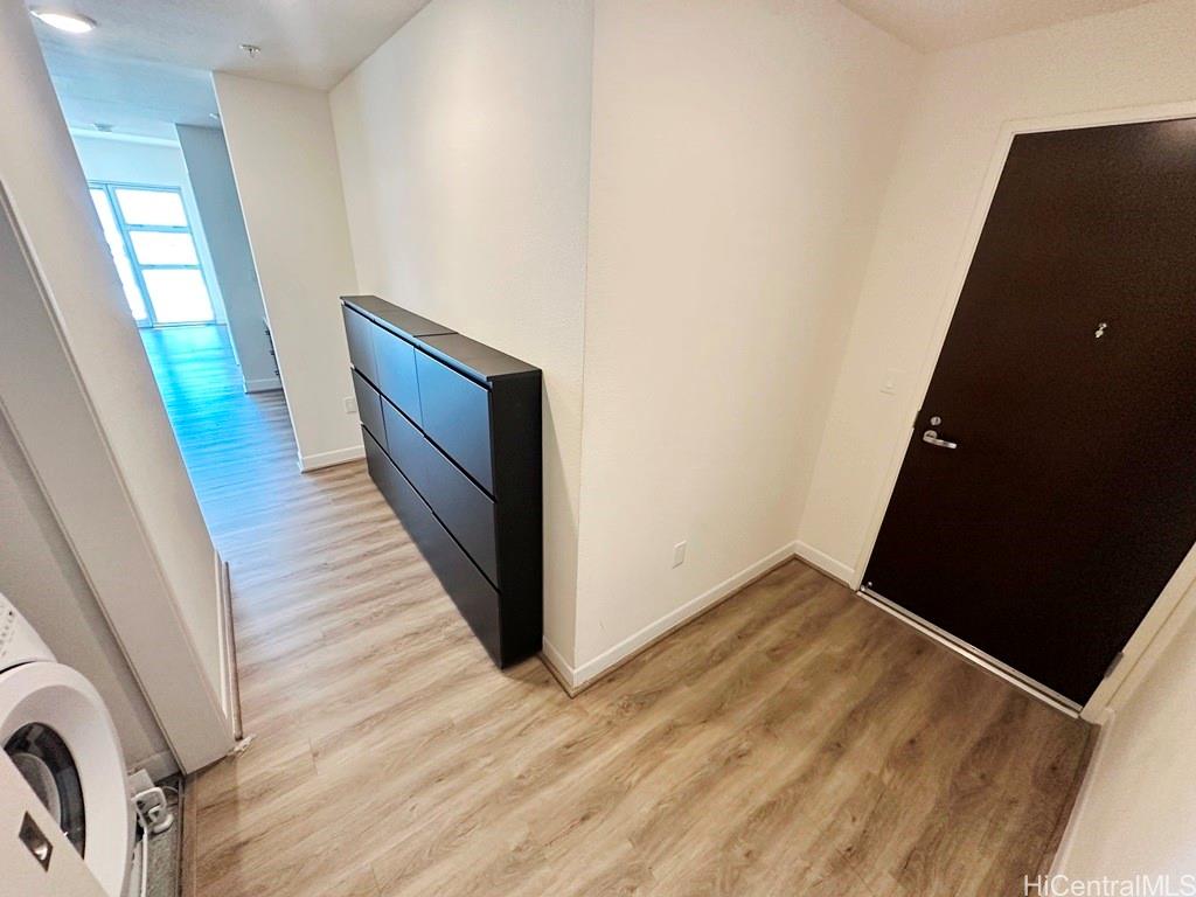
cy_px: 448
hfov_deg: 102.1
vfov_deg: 85.7
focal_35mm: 14
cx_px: 598
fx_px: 484
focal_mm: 2.22
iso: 320
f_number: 2.2
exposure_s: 1/60
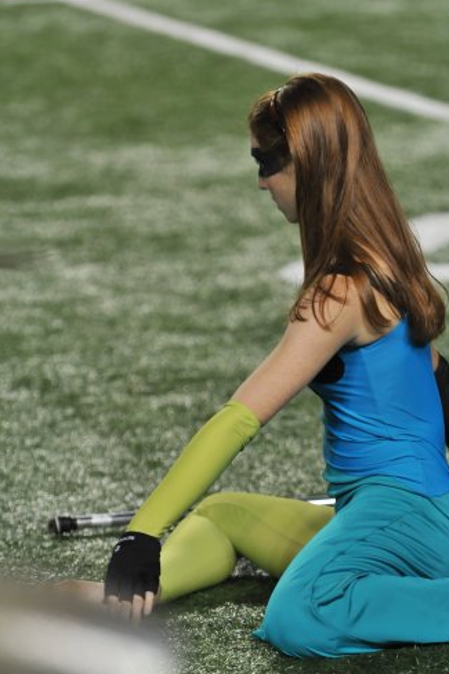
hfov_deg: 5.3
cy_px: 363
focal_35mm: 258
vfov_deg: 8.0
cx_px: 269
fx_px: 4830
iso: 800
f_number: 2.8
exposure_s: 1/320
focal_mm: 140
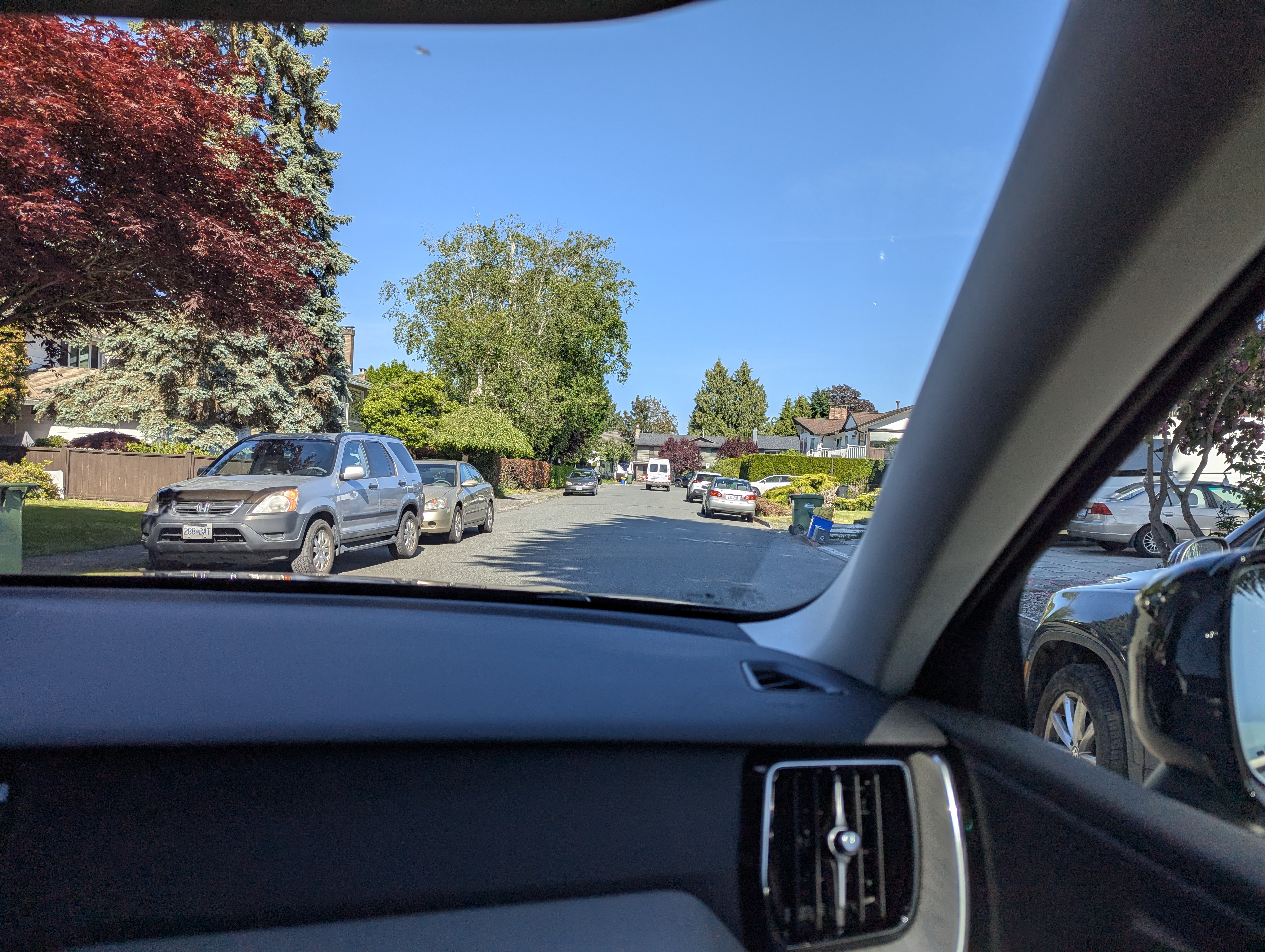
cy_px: 476
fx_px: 878
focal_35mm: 24
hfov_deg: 71.5
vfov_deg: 56.9
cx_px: 632
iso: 39
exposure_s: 1/1287
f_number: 1.85
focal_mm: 6.81
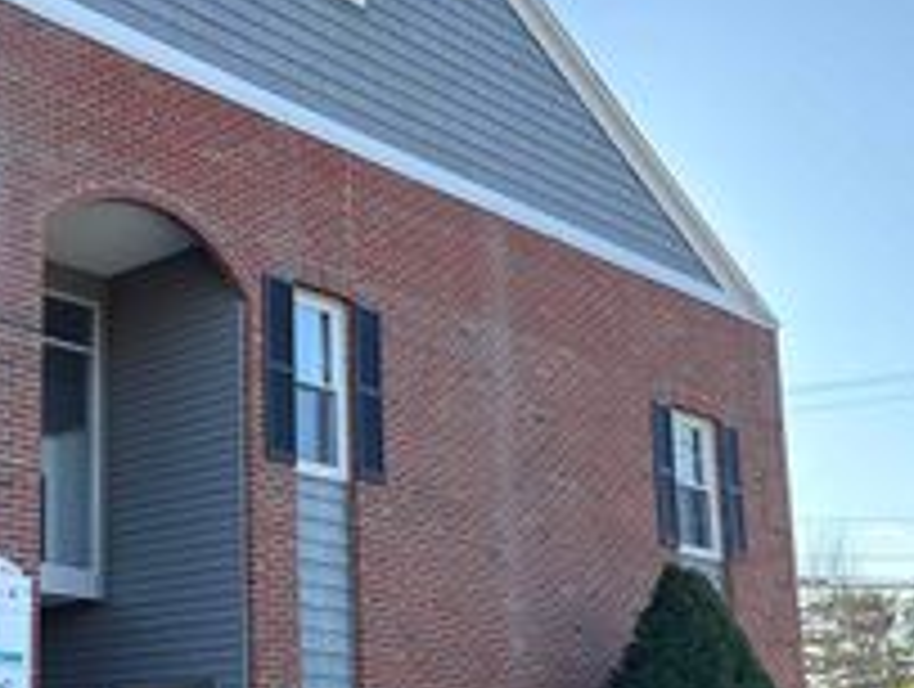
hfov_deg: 31.4
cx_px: 122
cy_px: 483
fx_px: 1561
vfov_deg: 24.7
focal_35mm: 59
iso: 80
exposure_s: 1/765
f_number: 1.78
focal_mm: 6.76
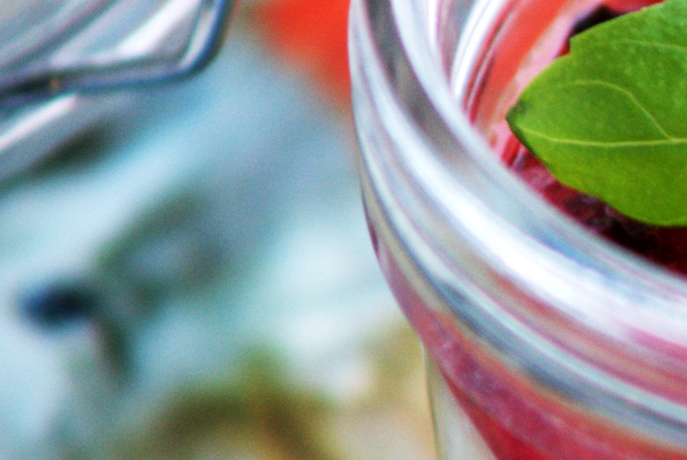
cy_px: 319
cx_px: 941
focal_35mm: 806
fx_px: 15398
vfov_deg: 1.7
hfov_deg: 2.6
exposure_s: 1/40
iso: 400
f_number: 4
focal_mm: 180
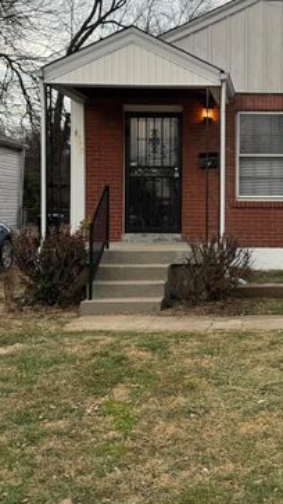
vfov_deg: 42.7
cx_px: 273
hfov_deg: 24.0
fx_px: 641
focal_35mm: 48
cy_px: 208
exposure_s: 1/325
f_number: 1.78
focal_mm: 6.76
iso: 80
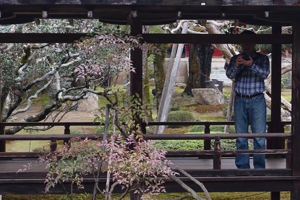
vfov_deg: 11.5
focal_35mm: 119
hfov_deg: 17.1
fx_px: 992
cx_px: 243
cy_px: 103
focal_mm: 17.27
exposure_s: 1/60
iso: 160
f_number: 2.8
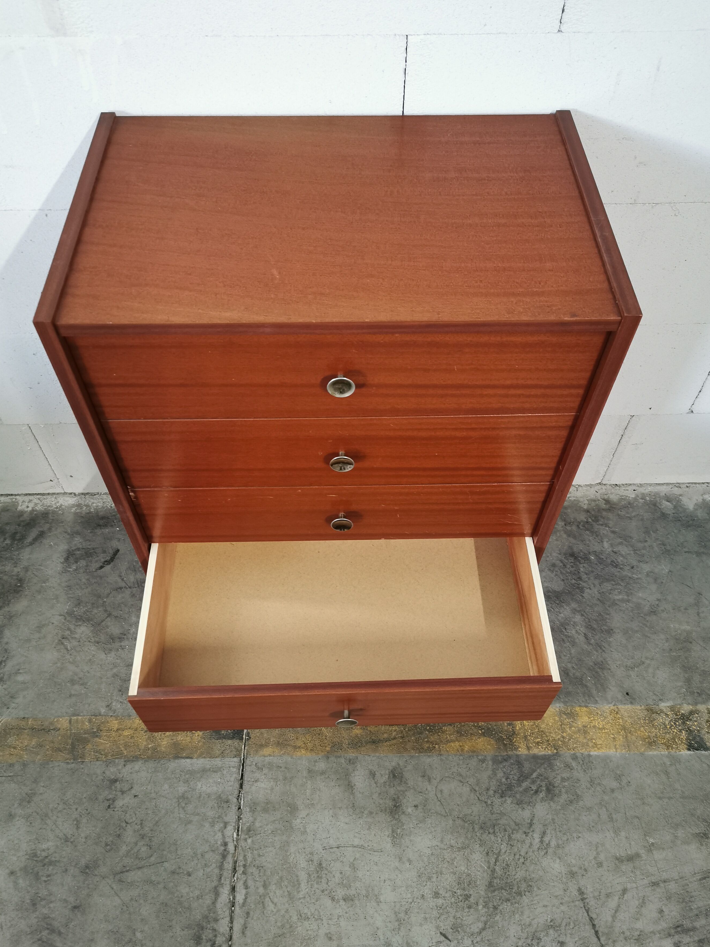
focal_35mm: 28
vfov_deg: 63.4
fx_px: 766
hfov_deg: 49.7
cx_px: 358
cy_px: 468
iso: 400
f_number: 1.8
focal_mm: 5.58
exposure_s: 1/33.3
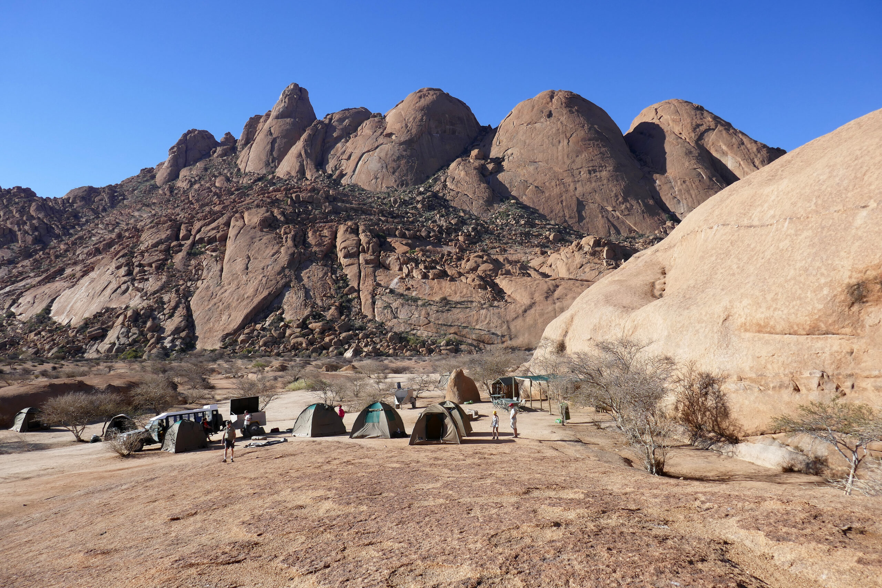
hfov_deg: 71.5
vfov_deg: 51.3
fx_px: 612
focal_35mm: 25
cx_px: 441
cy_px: 294
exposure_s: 1/1000
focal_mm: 9.1
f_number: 4
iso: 125
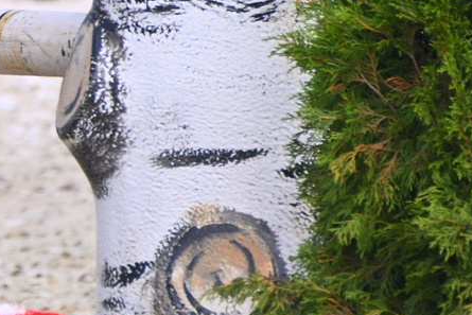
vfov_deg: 0.6
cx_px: -875
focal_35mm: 2185
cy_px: -546
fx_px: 28655
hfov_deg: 0.9
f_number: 5.6
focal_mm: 380
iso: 500
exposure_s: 1/1600
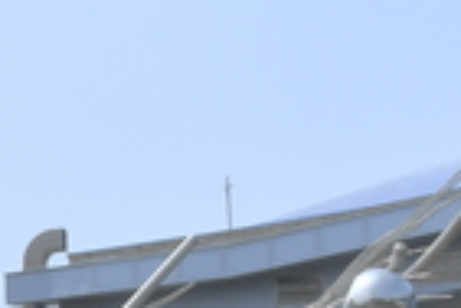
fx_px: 1959
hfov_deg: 12.4
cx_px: -330
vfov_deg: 8.7
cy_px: 467
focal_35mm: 153
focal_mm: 18
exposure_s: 1/500
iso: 250
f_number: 11
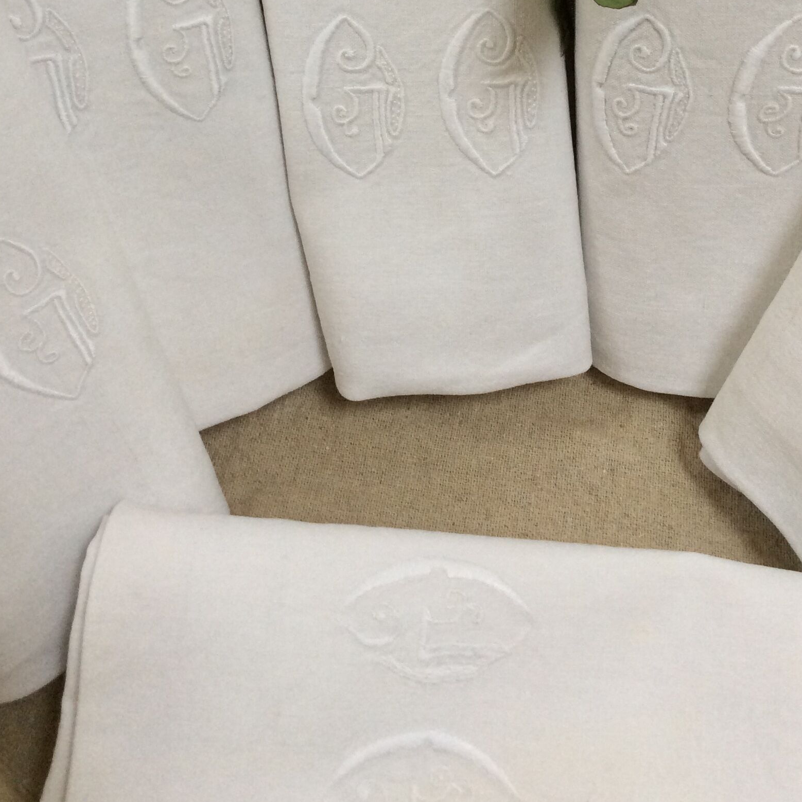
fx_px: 1232
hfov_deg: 35.9
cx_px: 486
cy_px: 143
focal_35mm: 47
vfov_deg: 34.8
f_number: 2.4
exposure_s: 1/25
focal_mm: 3.3
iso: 80
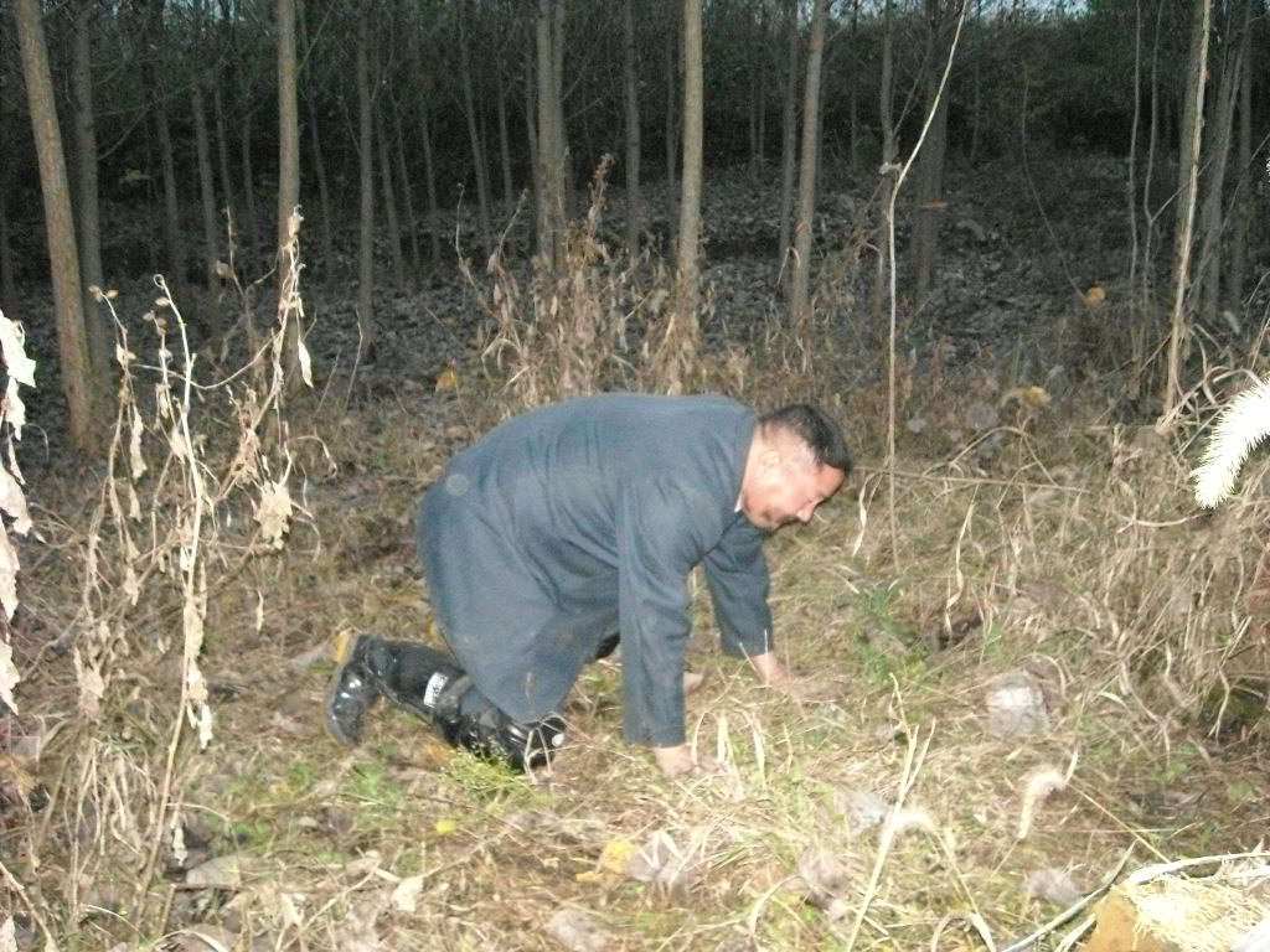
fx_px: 1284
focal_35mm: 35
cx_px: 635
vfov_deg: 40.7
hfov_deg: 52.6
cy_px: 476
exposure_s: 1/60
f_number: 2.8
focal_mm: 5.7
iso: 1288
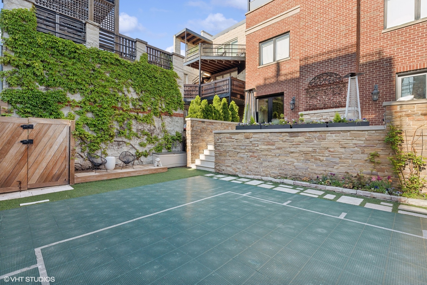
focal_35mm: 16
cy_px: 142
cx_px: 214
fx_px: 190
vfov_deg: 73.7
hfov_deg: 96.7
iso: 320
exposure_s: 1/320
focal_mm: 16
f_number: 8
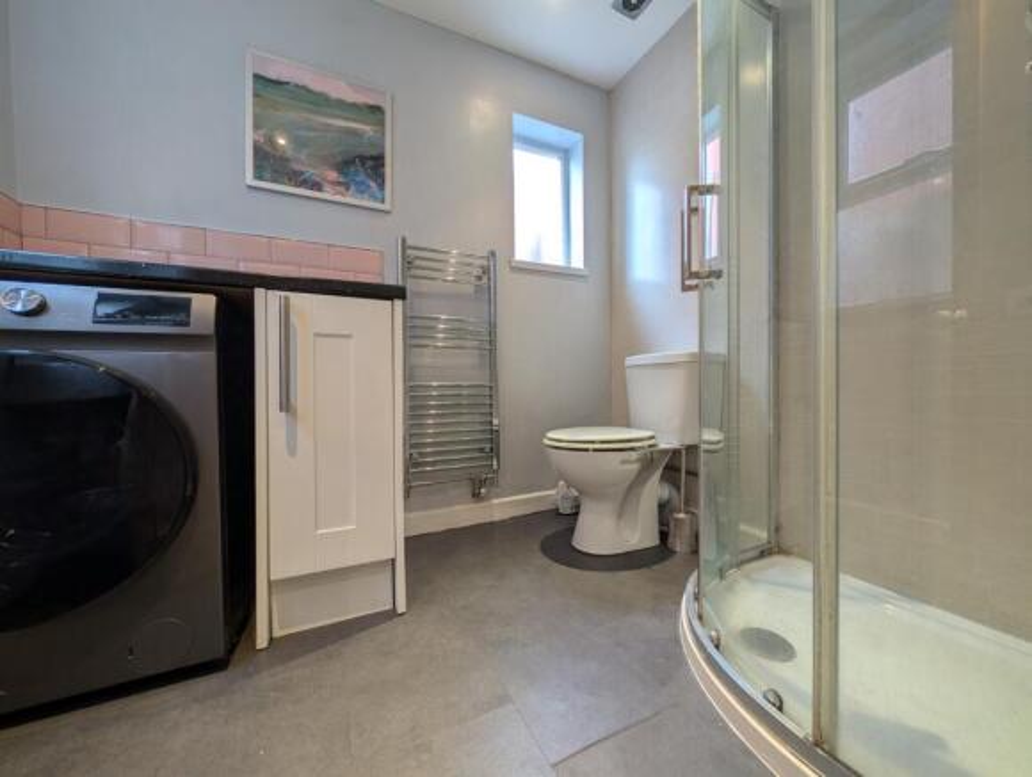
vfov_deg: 94.7
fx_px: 358
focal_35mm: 12
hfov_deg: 110.4
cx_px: 516
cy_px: 388
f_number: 1.7
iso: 61
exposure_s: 1/25
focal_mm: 2.02
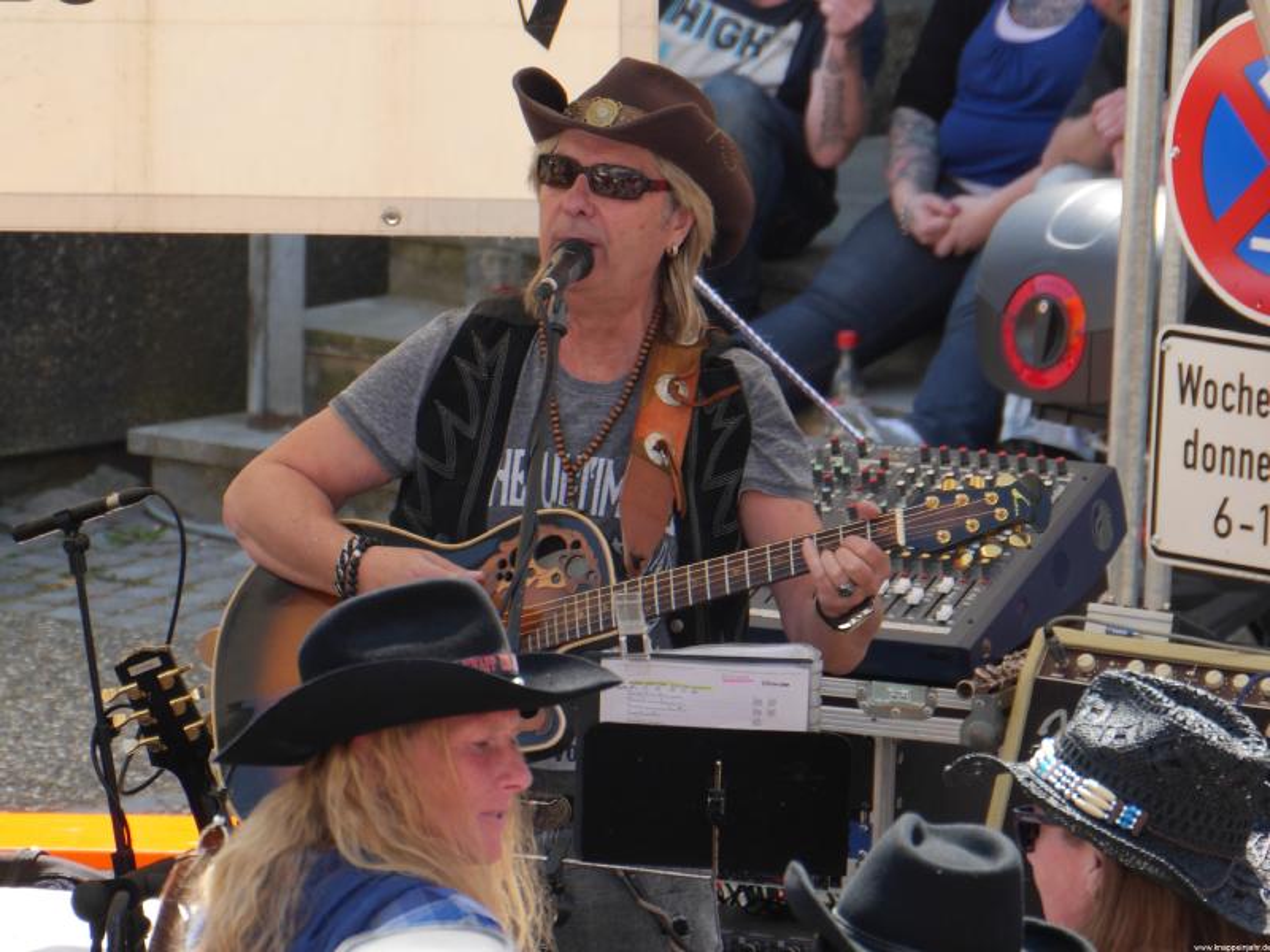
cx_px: 635
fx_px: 9612
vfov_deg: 5.7
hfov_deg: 7.6
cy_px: 476
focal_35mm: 262
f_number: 5.8
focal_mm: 131
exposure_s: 1/250
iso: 250
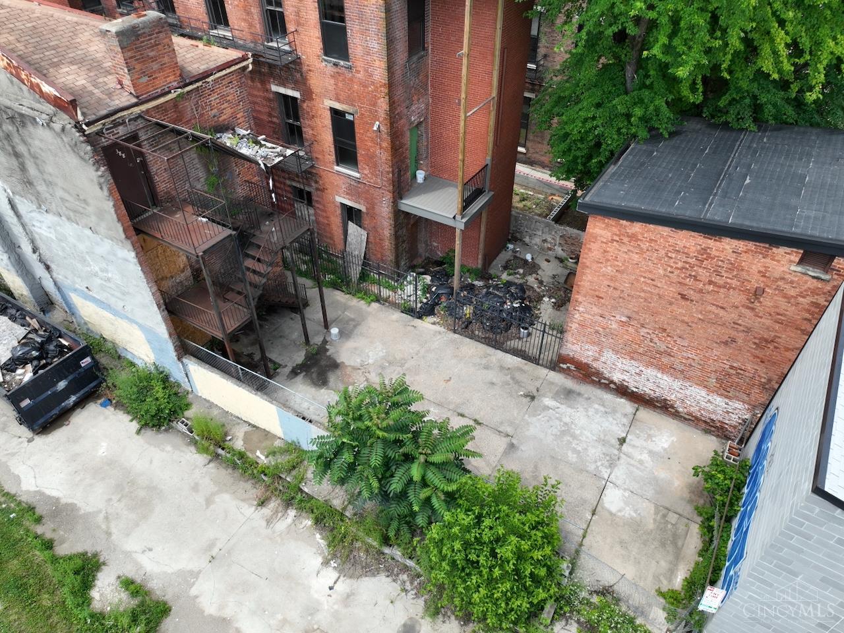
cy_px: 316
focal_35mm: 24
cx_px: 422
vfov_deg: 56.8
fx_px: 585
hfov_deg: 71.6
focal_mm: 12.29
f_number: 2.8
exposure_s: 1/500
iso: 110
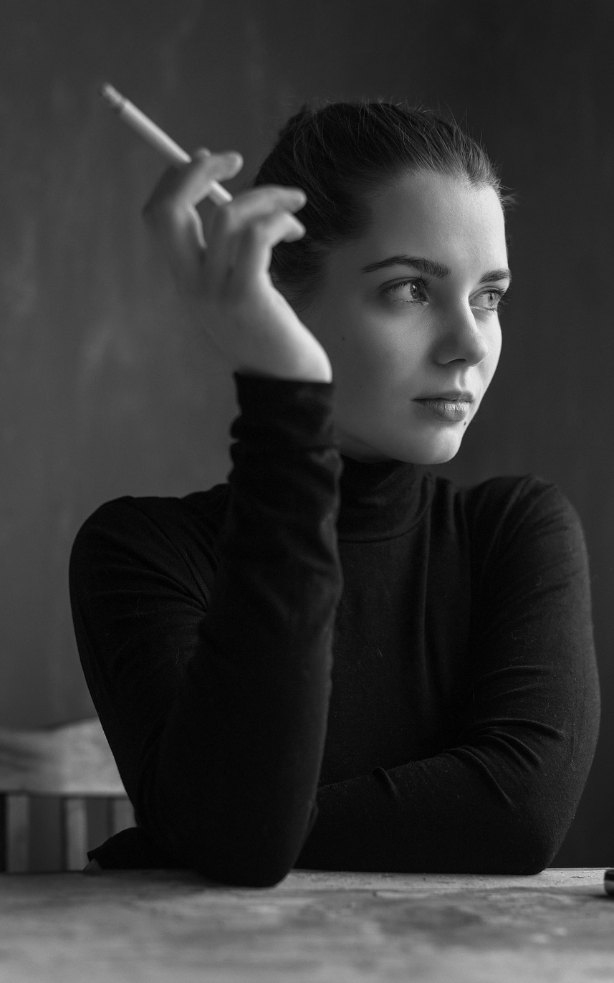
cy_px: 494
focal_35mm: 52
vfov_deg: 38.9
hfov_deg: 24.9
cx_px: 331
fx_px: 1392
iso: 400
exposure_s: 1/80
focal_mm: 50
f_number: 2.8
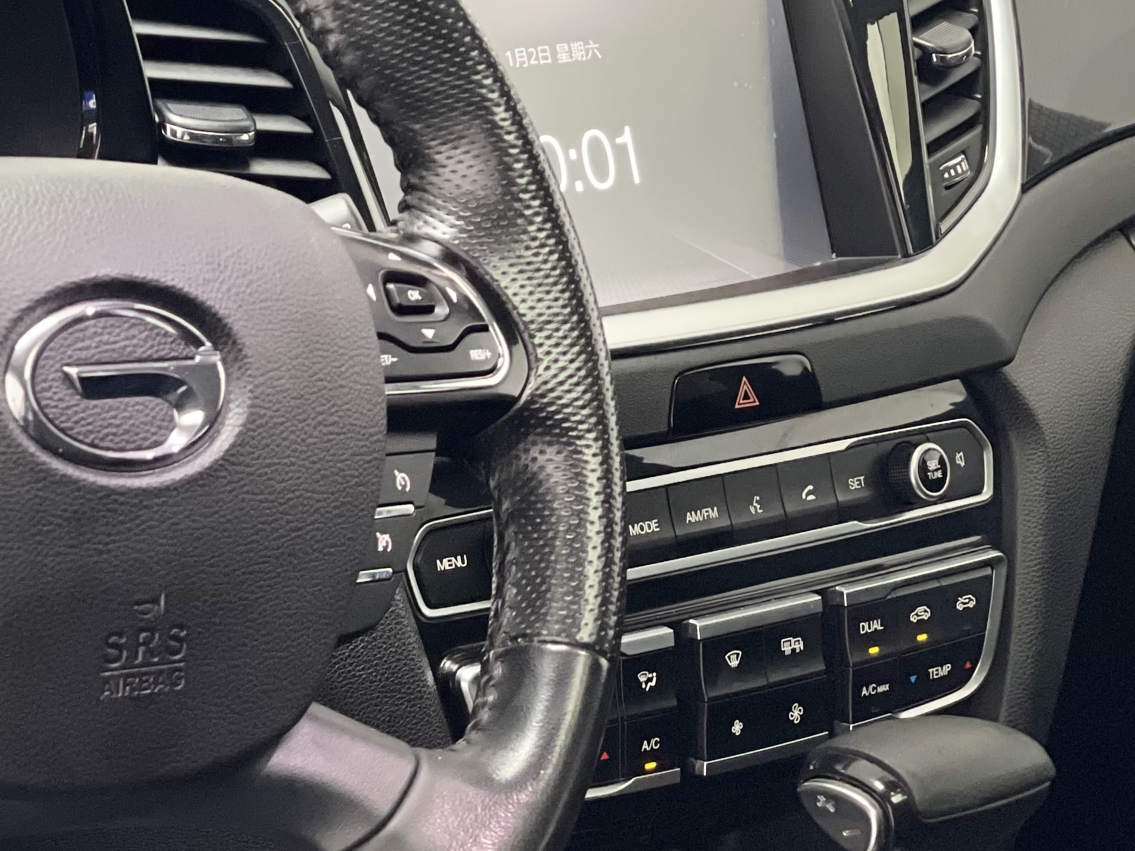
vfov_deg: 11.1
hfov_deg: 14.7
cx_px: 99
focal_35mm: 133
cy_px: 357
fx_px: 4361
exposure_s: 1/33
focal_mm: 7.5
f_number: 2.2
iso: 250
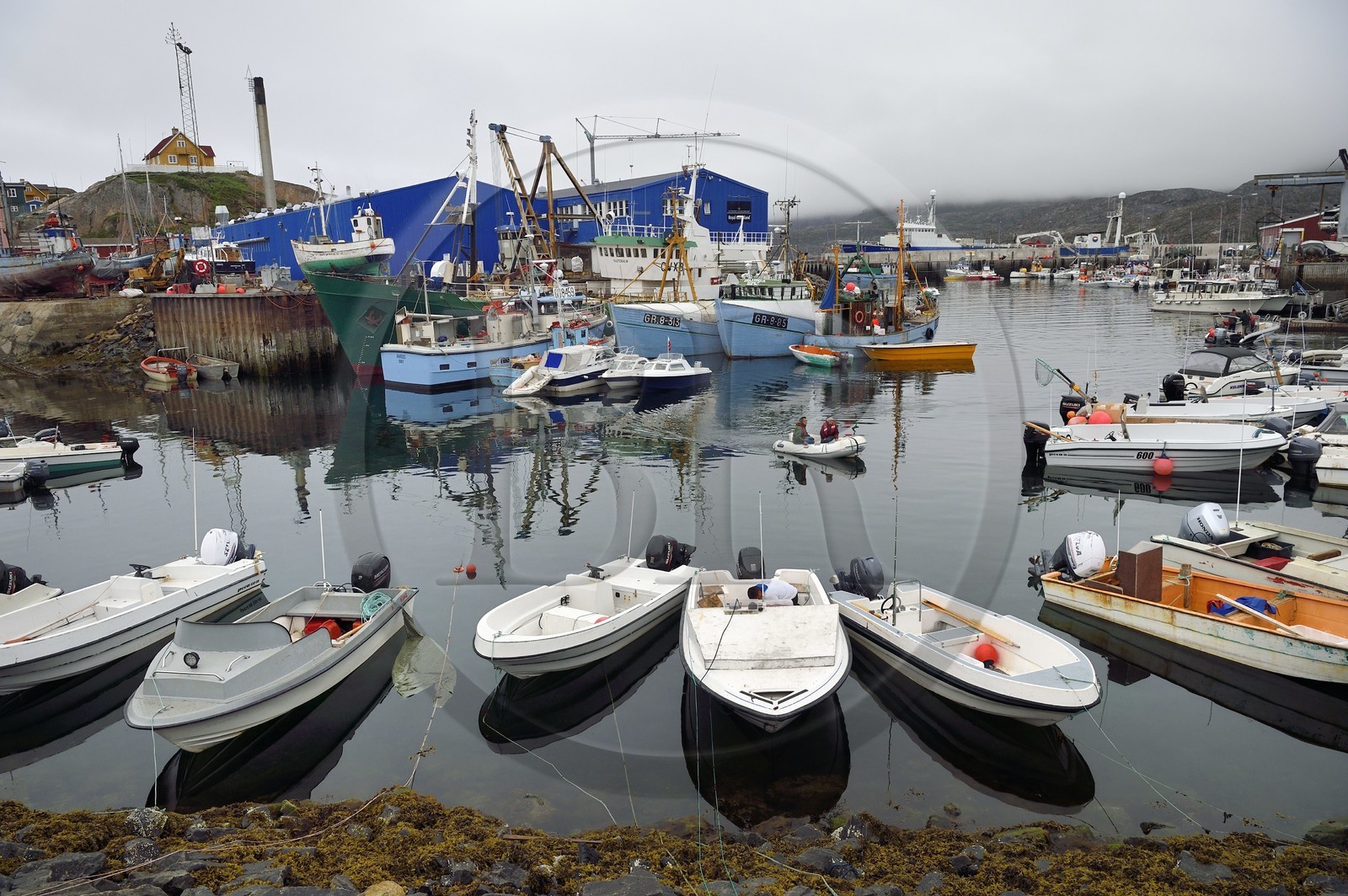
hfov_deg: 73.8
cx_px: 674
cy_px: 448
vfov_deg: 53.1
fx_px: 898
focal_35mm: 24
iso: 400
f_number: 9
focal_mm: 24
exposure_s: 1/250
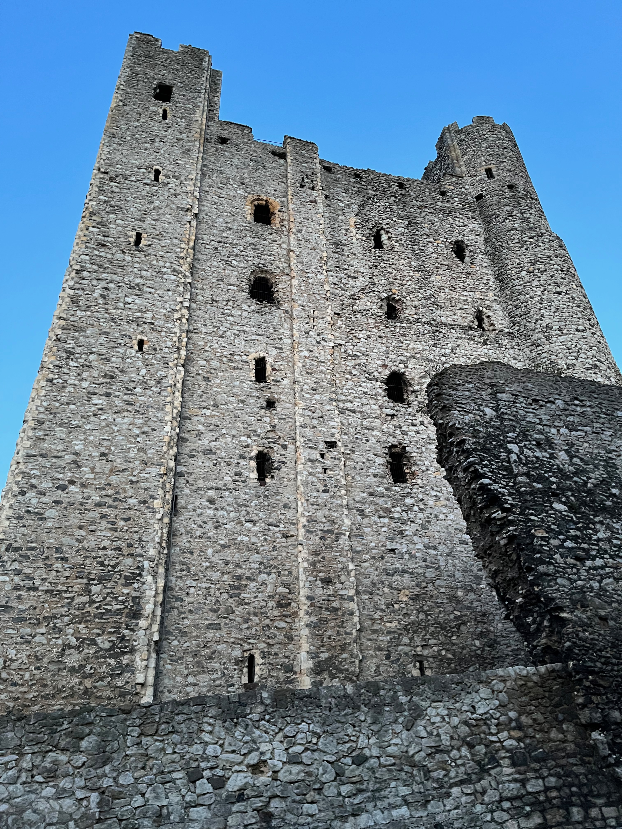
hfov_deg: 53.1
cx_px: 311
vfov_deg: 67.3
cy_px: 414
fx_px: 623
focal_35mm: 26
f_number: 1.6
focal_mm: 5.1
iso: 400
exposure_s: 1/60
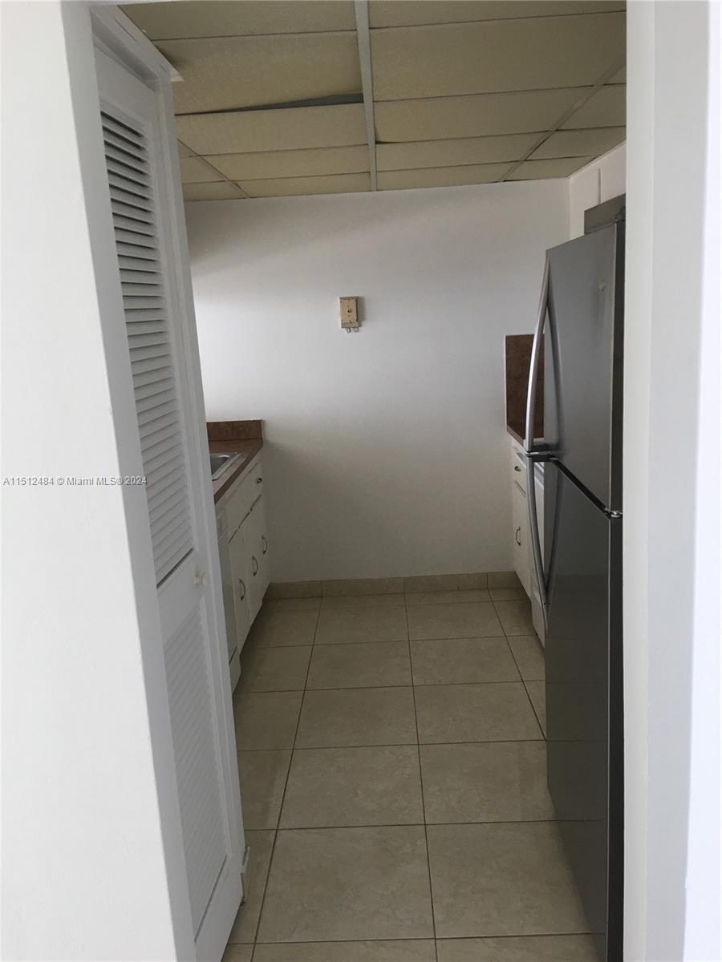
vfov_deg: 61.7
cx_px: 361
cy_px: 481
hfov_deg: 48.2
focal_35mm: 29
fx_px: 806
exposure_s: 1/15
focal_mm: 4.15
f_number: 2.2
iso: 25
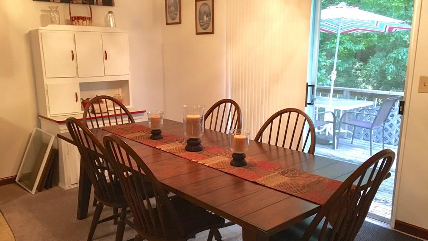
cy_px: 135
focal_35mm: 32
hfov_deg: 61.0
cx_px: 215
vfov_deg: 36.6
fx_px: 363
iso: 200
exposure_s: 1/20
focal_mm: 4.15
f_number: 2.2
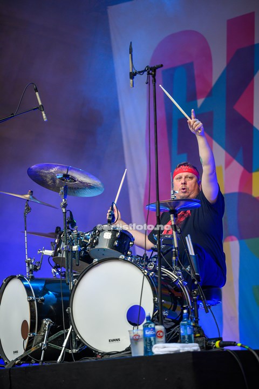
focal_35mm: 125
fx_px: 1349
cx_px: 130
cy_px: 194
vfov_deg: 16.4
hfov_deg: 11.0
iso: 640
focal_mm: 125
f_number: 2.8
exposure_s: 1/800
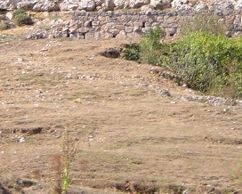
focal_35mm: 170
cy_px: 37
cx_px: 127
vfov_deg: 9.1
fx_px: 1218
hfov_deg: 11.3
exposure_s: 1/370
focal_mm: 9.6
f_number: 3.8
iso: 100
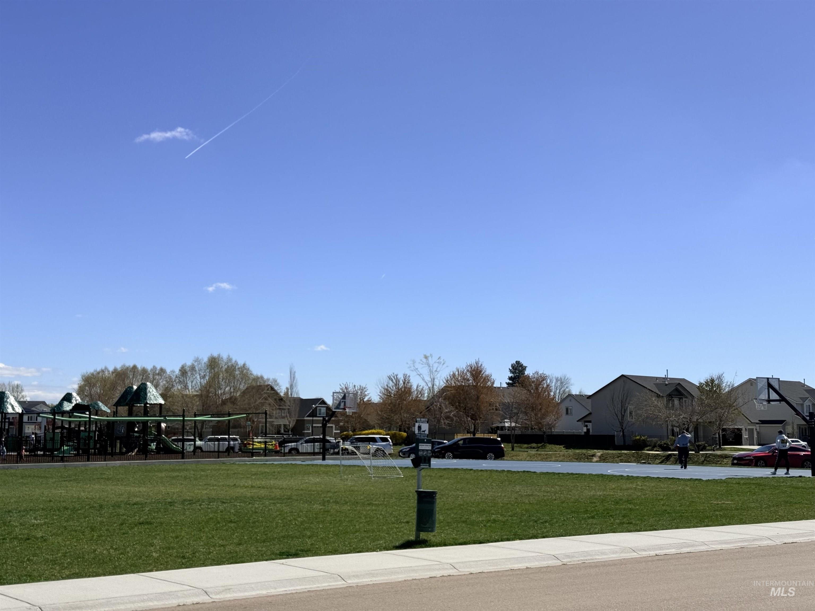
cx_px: 408
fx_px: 1130
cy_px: 306
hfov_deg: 39.7
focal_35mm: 48
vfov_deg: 30.3
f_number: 1.78
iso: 64
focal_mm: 6.76
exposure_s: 1/9901
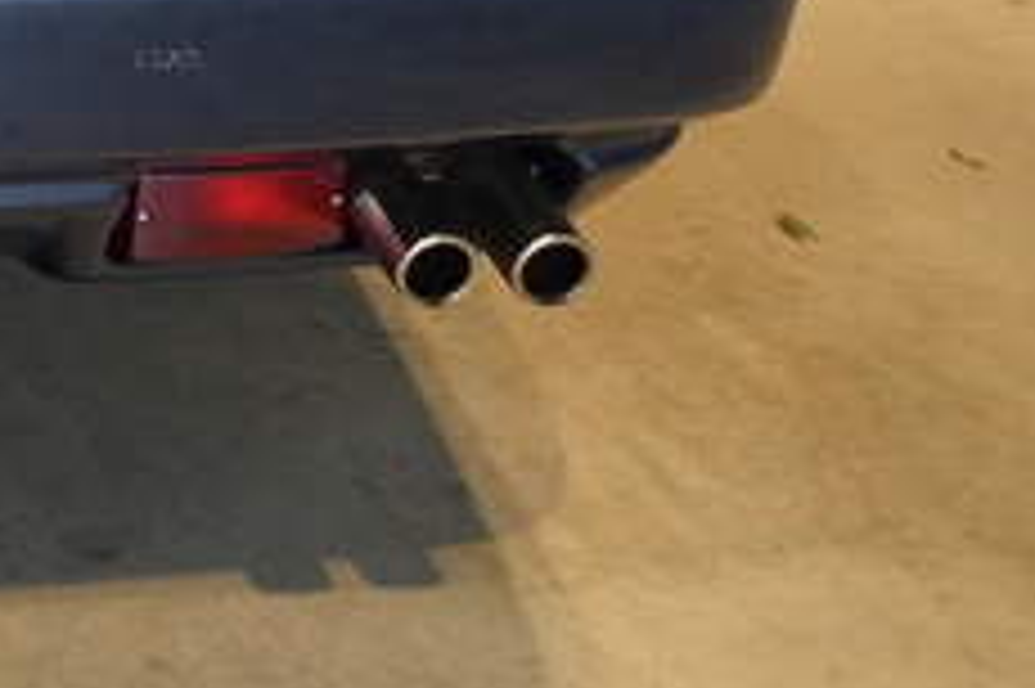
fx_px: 2549
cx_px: -477
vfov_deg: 14.4
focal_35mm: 89
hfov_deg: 20.1
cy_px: -342
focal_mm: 17
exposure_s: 1/60
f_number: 6.3
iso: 2000
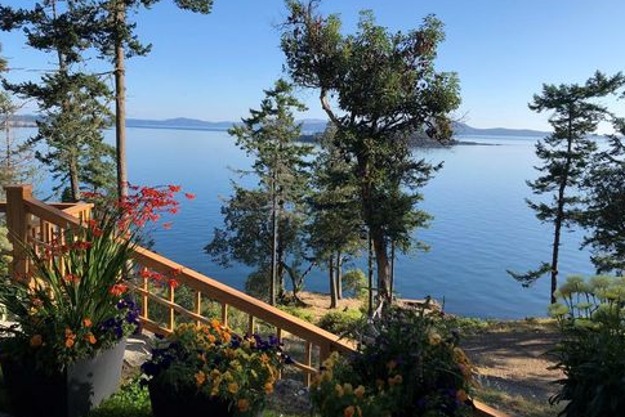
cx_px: 313
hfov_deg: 61.9
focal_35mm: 30
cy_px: 194
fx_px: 521
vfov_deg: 43.6
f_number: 1.8
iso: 20
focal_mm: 3.99
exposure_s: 1/1656
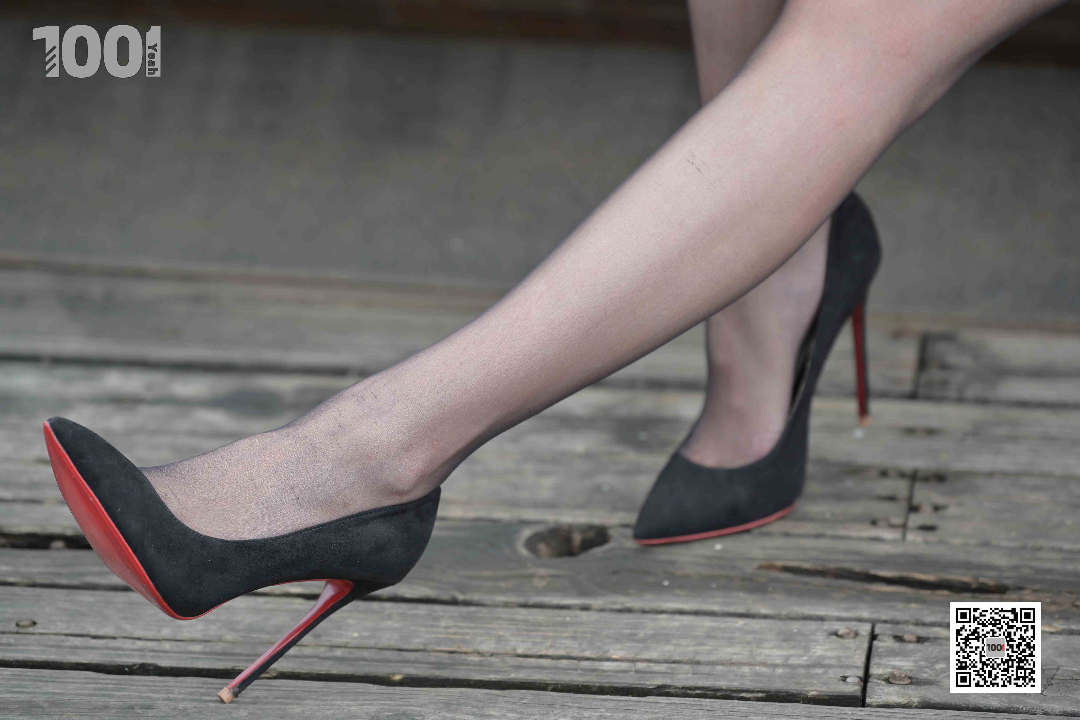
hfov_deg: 10.3
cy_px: 360
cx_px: 540
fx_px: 6000
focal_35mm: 200
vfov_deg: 6.9
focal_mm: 200
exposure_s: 1/250
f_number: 4
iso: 200
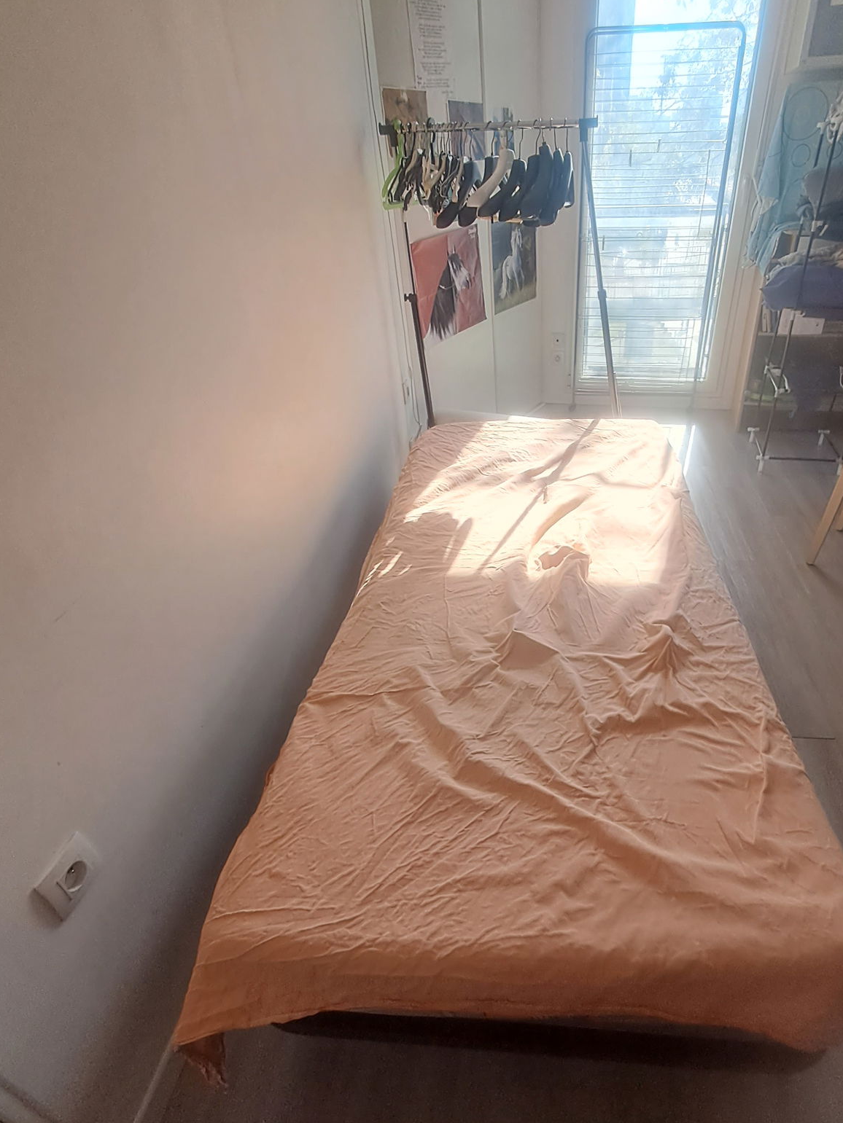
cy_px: 618
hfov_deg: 70.6
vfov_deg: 87.5
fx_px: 584
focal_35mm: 18
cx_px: 518
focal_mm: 1.42
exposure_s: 1/200
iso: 40
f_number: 2.2
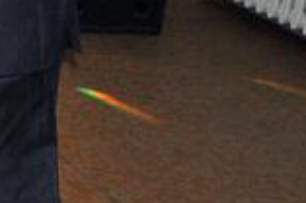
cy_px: 11
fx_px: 1448
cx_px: -479
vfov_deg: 8.0
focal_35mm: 171
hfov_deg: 10.2
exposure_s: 1/60
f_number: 5
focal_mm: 21
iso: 1600
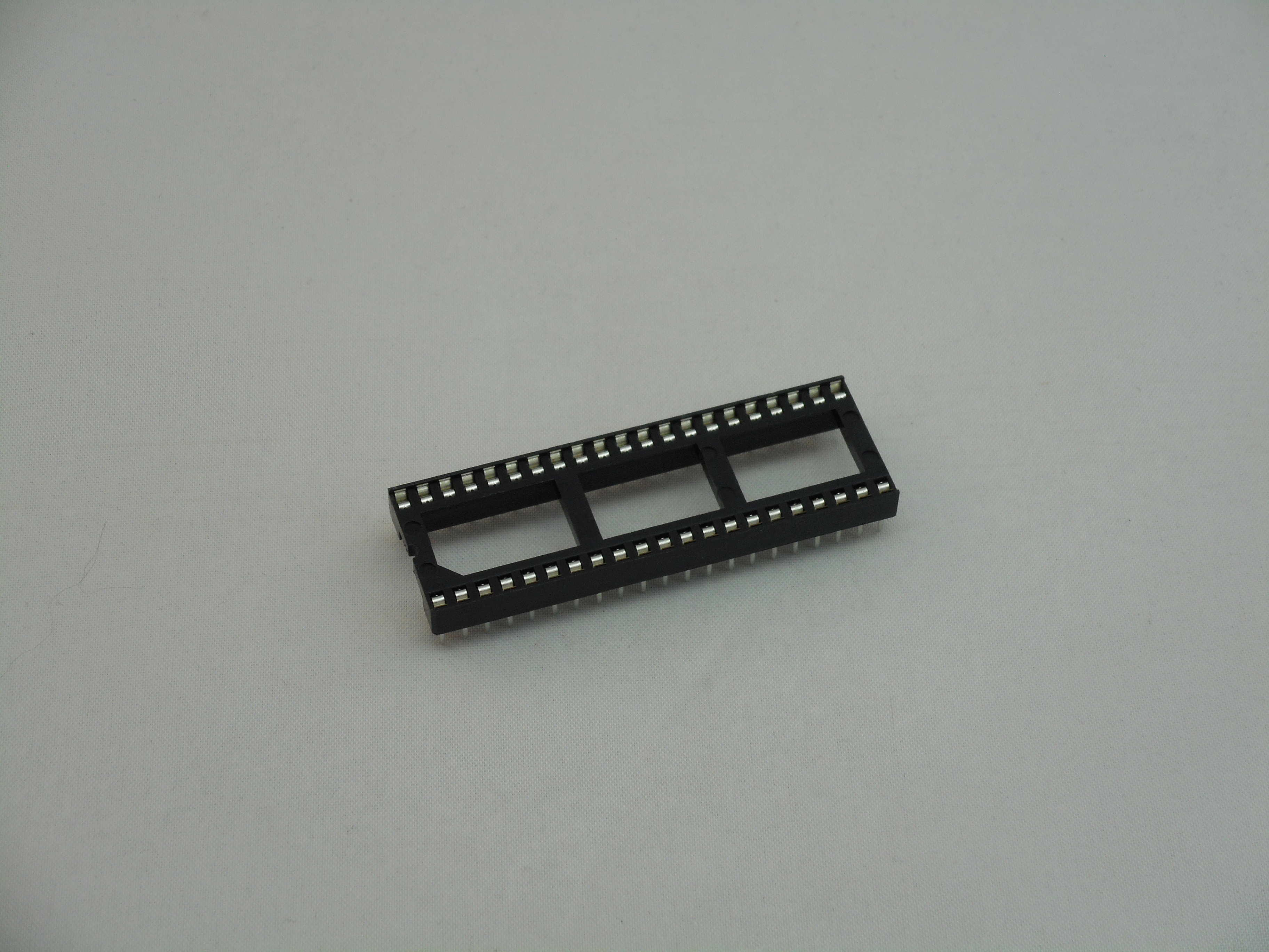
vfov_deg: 16.6
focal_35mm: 89
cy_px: 476
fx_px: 3263
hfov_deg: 22.0
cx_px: 634
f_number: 5.6
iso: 125
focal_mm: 15.9
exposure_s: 1/60
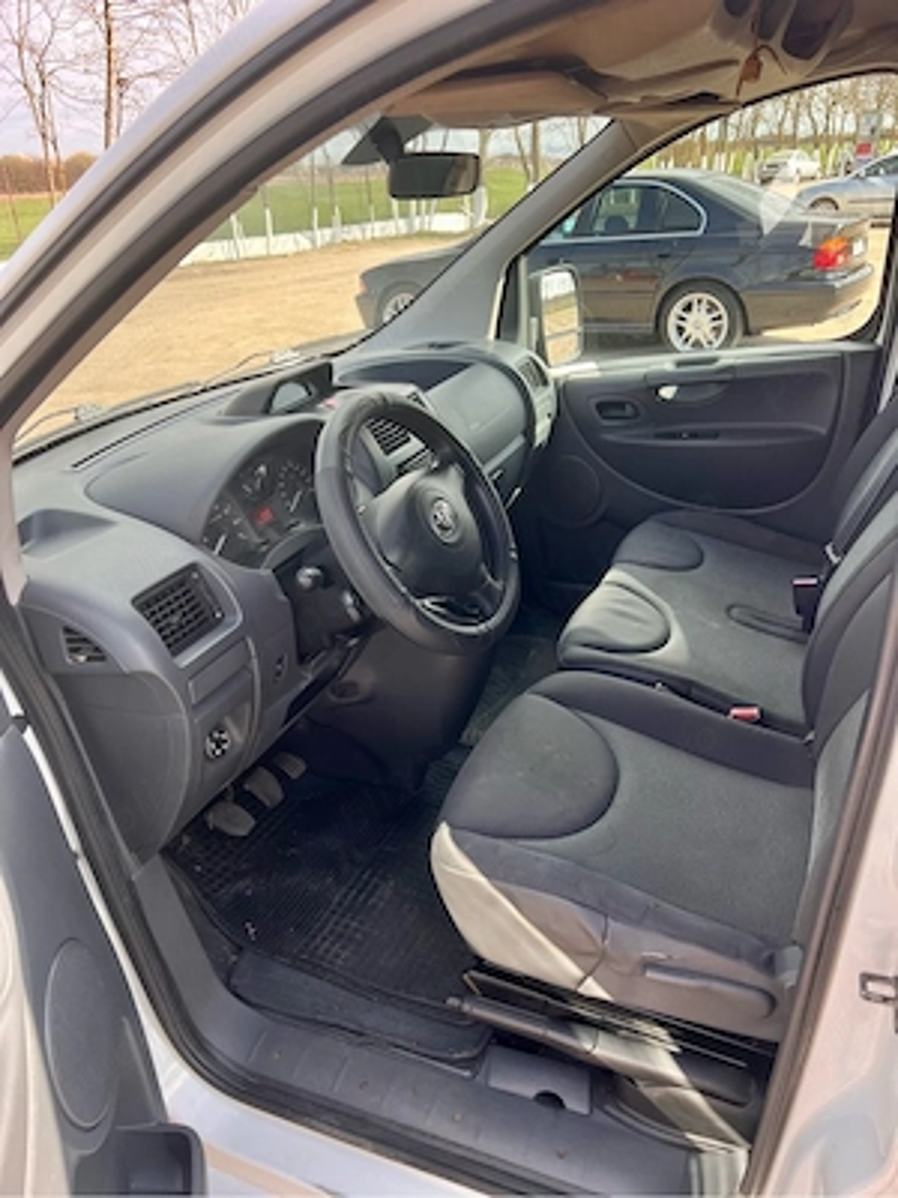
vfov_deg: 67.3
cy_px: 599
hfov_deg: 53.1
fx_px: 899
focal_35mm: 26
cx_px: 449
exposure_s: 1/424
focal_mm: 5.7
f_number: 1.5
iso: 50
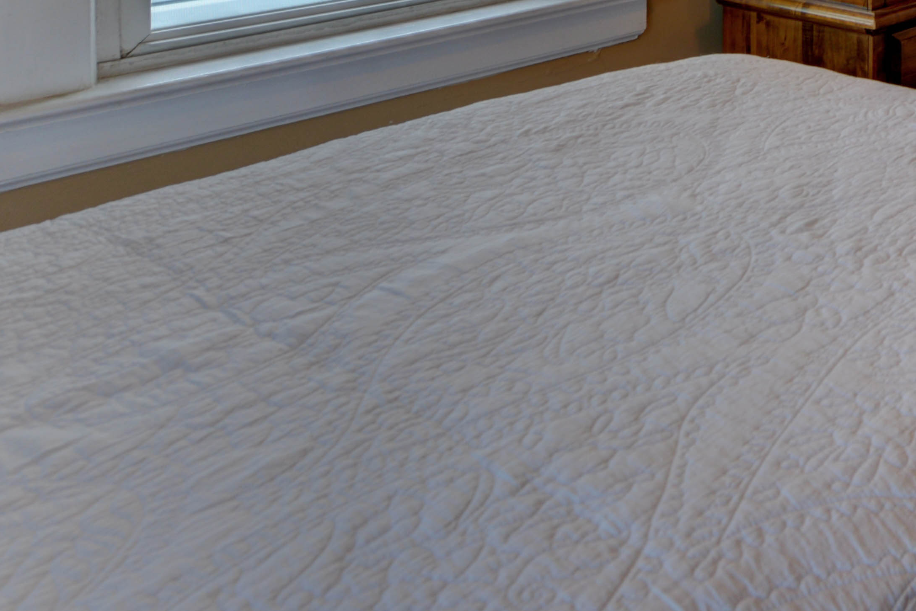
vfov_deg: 24.2
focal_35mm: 47
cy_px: -233
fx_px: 1196
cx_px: 1185
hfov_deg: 32.1
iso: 640
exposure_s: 1/25
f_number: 9
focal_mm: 17
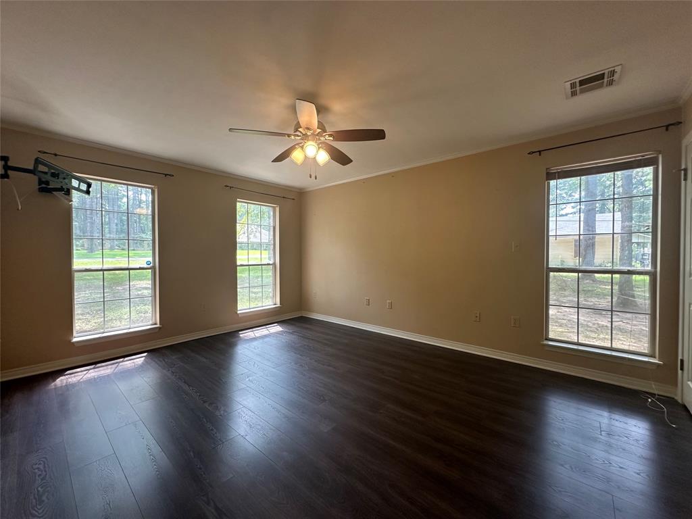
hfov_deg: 102.1
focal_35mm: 14
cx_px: 346
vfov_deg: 85.7
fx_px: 280
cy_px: 260
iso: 160
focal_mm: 2.22
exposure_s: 1/120
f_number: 2.2
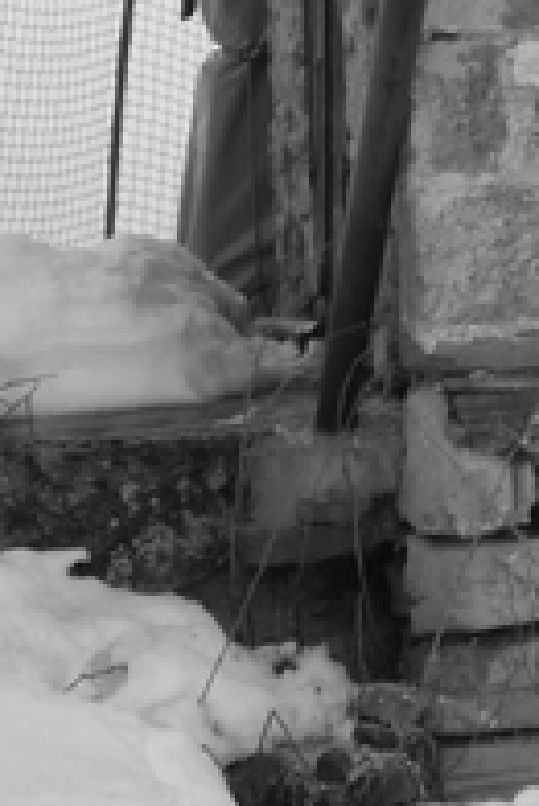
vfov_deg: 11.2
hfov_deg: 6.9
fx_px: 3990
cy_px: -284
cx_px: 1629
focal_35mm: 178
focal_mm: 7.3
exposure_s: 1/100
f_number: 4.1
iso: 100
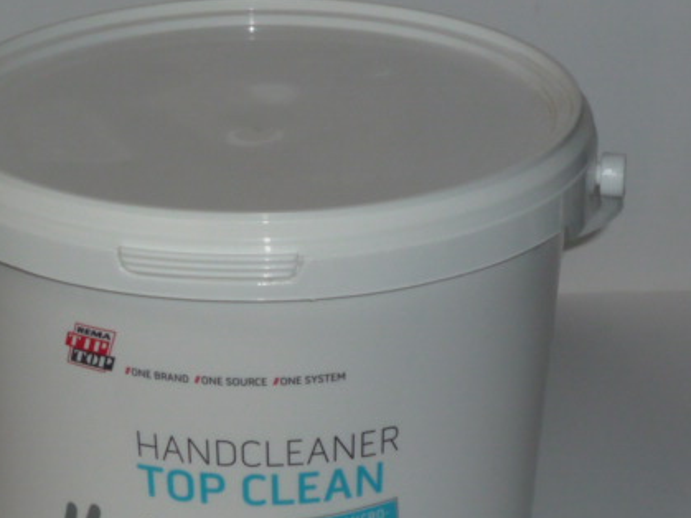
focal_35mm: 113
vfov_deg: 13.1
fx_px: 2255
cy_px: 351
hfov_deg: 17.4
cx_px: 270
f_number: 4.1
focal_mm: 7.3
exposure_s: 1/30
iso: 100
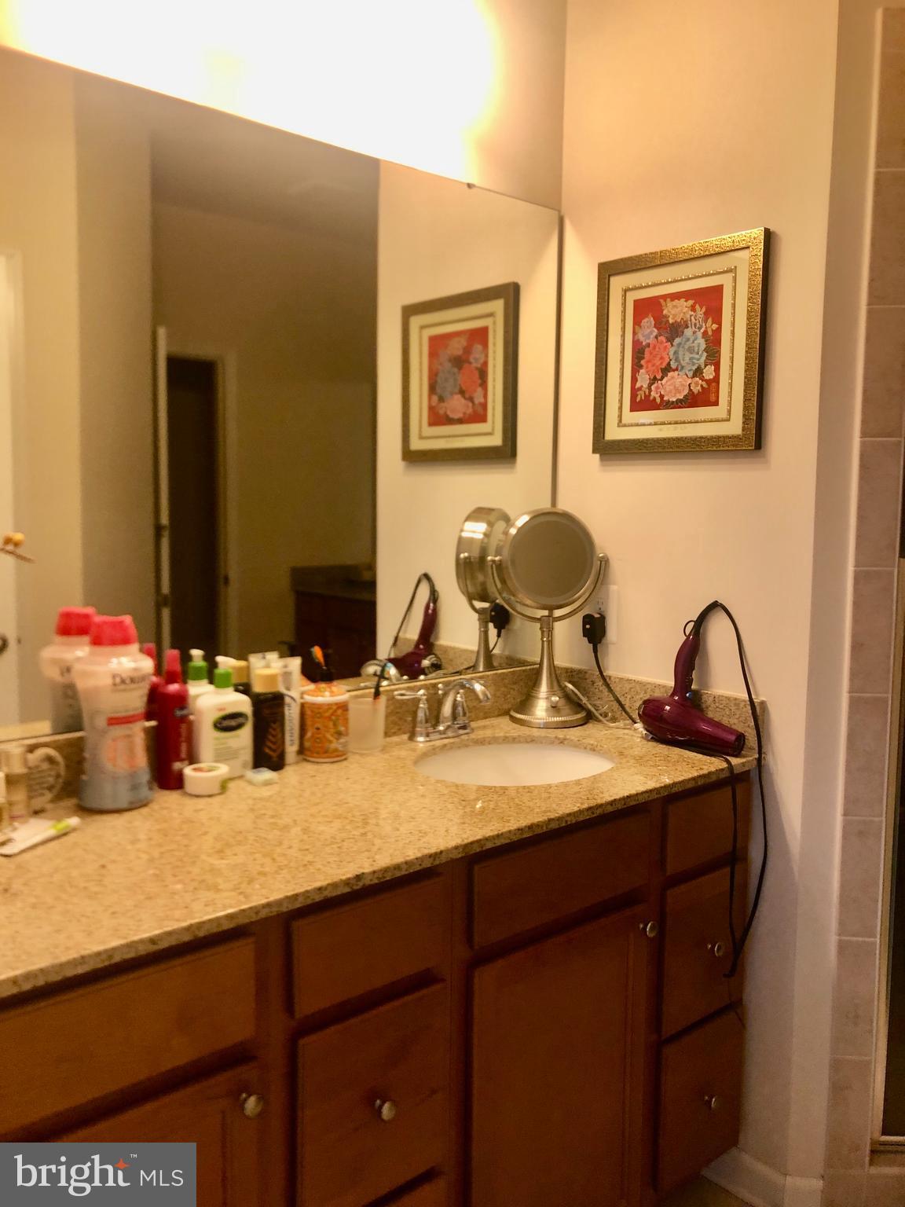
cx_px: 452
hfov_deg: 49.7
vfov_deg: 63.4
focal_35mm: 28
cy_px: 604
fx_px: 976
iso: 40
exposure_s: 1/15
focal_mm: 3.99
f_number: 1.8
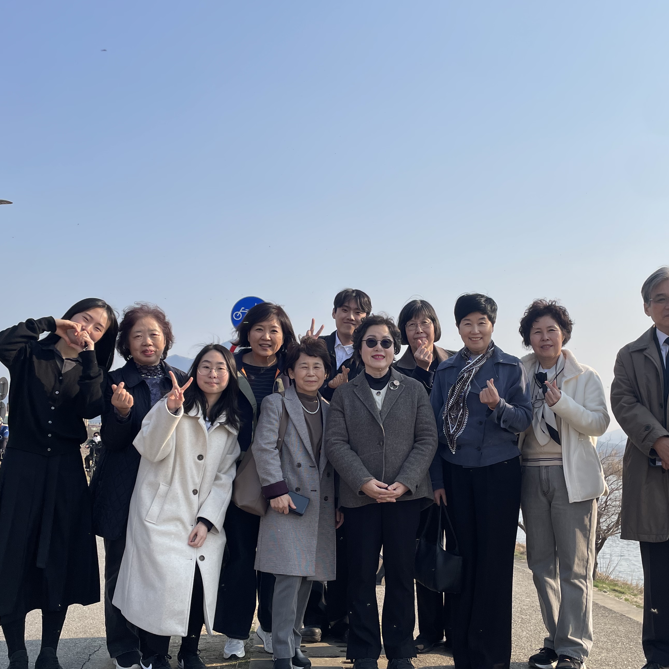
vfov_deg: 46.0
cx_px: 365
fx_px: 787
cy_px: 376
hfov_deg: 46.0
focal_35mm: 36
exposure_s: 1/3610
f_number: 1.6
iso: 32
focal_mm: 4.2
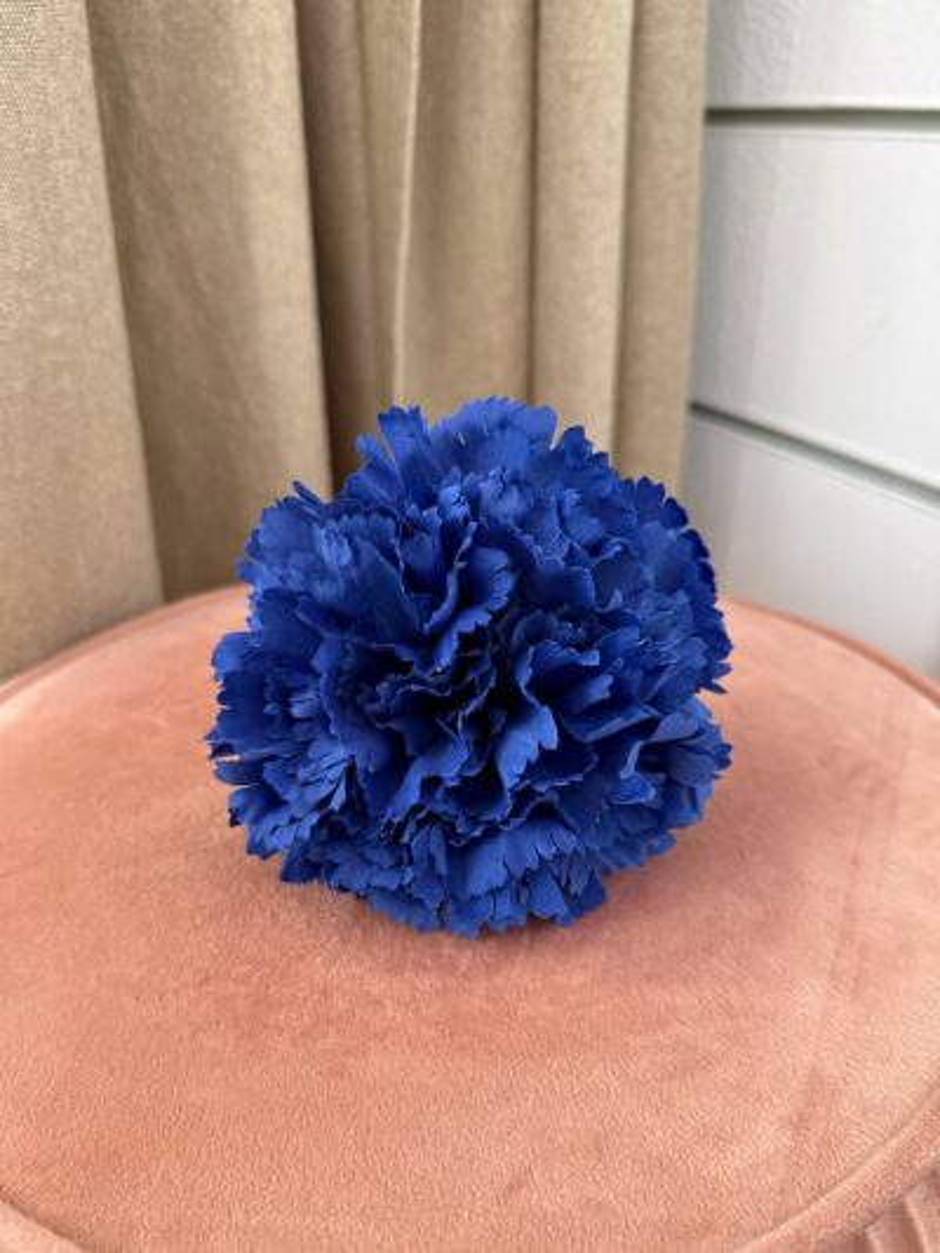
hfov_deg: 56.8
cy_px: 626
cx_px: 470
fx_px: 869
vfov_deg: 71.6
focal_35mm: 24
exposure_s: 1/100
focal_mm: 6.76
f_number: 1.78
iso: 160
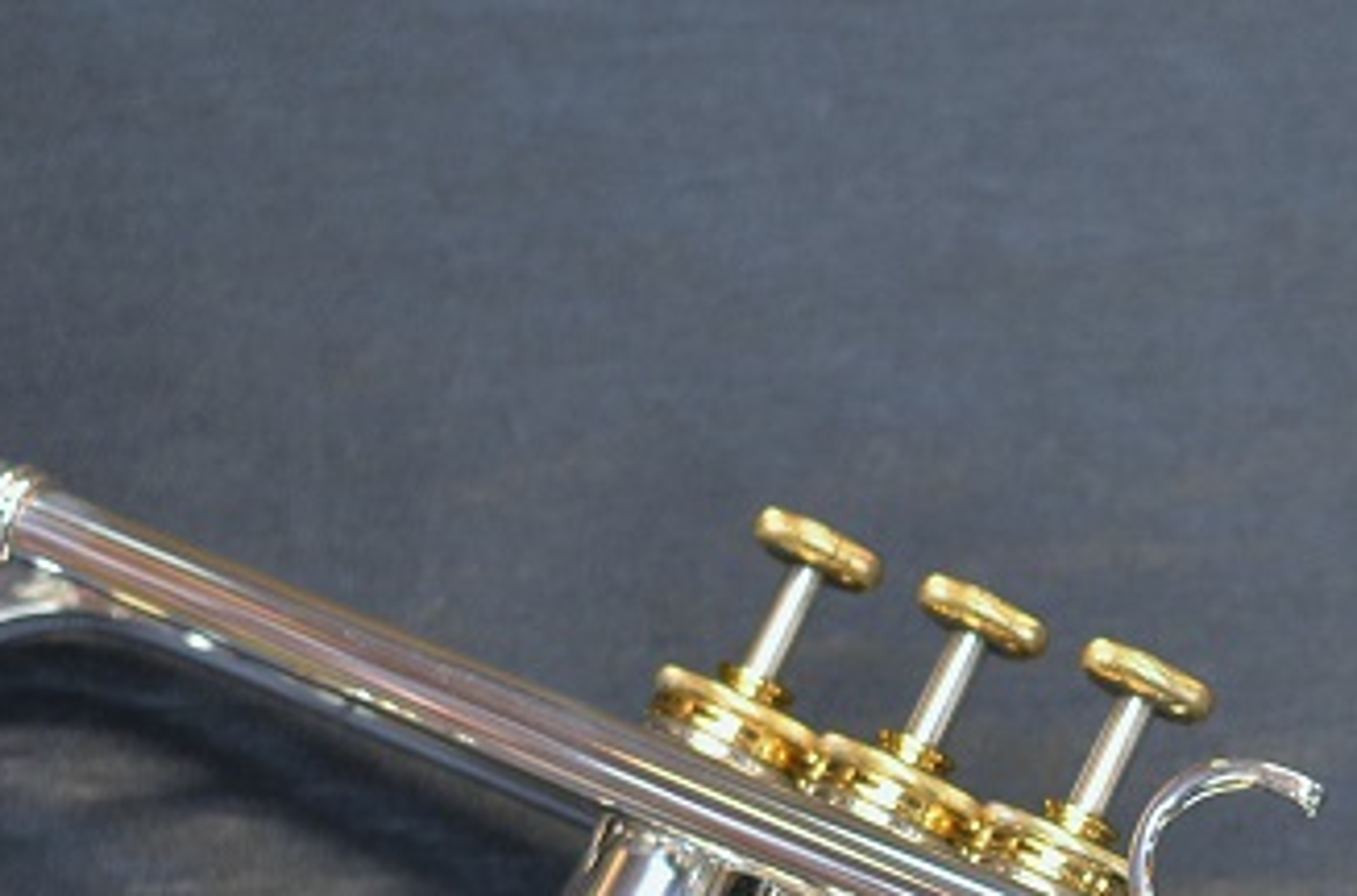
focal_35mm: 159
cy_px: 1321
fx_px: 5958
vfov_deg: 8.4
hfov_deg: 12.7
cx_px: 1556
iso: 800
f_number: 3.5
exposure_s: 1/50
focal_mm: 35
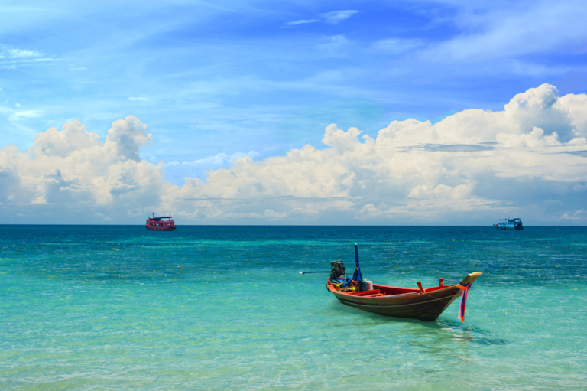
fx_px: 815
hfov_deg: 39.6
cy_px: 196
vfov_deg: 27.0
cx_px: 294
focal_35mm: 50
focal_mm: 50
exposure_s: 1/2000
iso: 200
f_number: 6.3
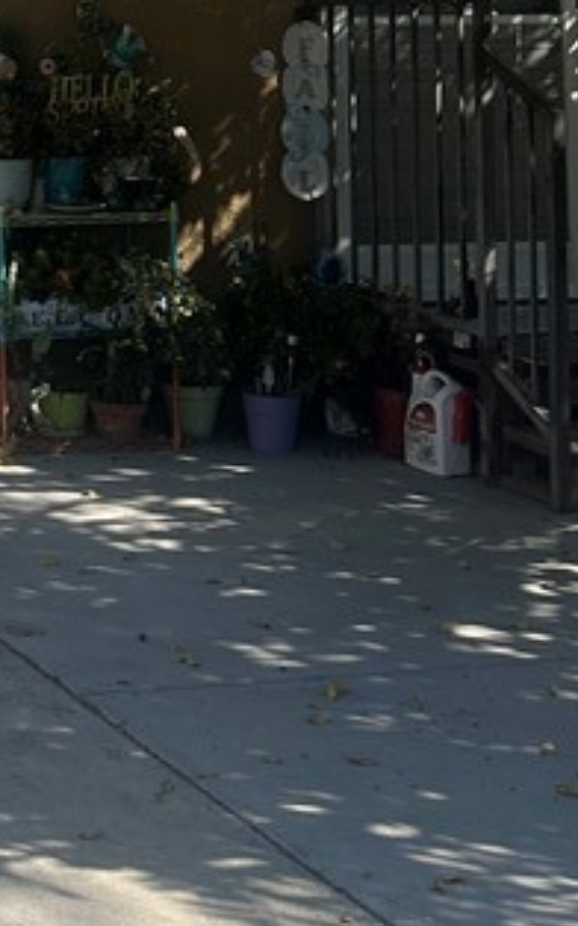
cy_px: 18
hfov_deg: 13.8
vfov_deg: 23.9
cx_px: -513
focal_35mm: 83
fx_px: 2094
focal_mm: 6.86
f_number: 1.78
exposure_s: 1/2732
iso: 80
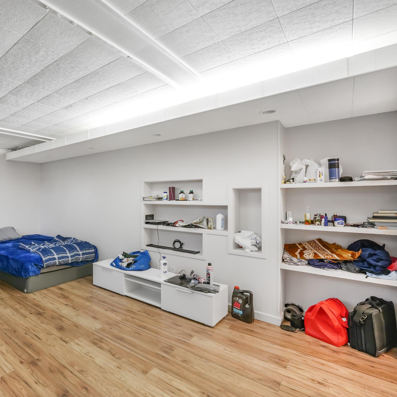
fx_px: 244
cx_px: 101
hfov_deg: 73.0
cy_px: 198
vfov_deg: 78.4
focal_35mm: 19
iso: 3200
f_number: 7.1
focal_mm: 14.6
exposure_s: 1/60
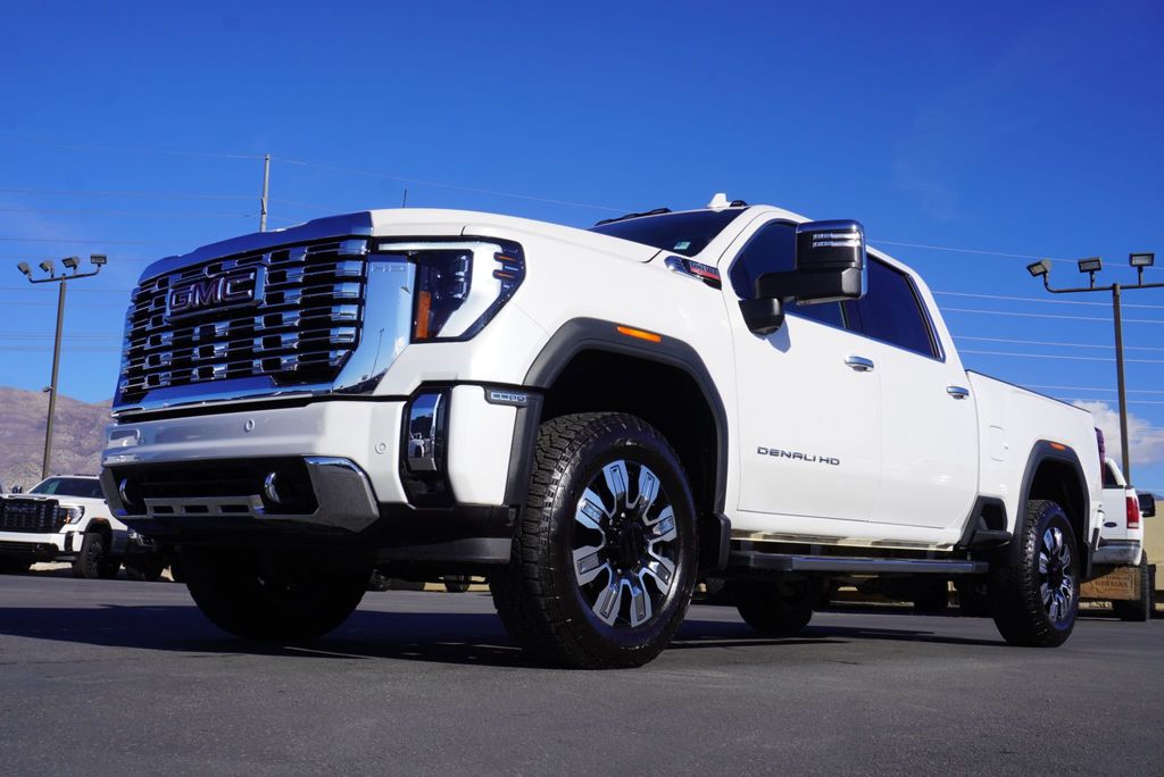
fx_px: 1213
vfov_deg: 35.5
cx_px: 582
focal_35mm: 38
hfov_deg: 51.3
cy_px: 388
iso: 100
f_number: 11
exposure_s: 1/200
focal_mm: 25
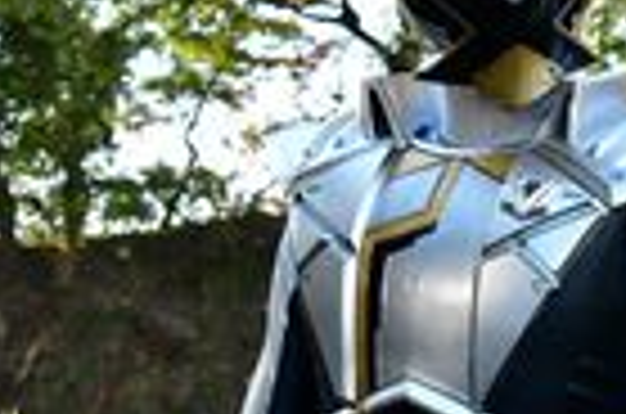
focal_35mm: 160
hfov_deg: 12.4
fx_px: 2776
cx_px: 851
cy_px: 356
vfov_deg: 8.5
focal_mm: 48
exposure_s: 1/500
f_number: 7.1
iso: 1600
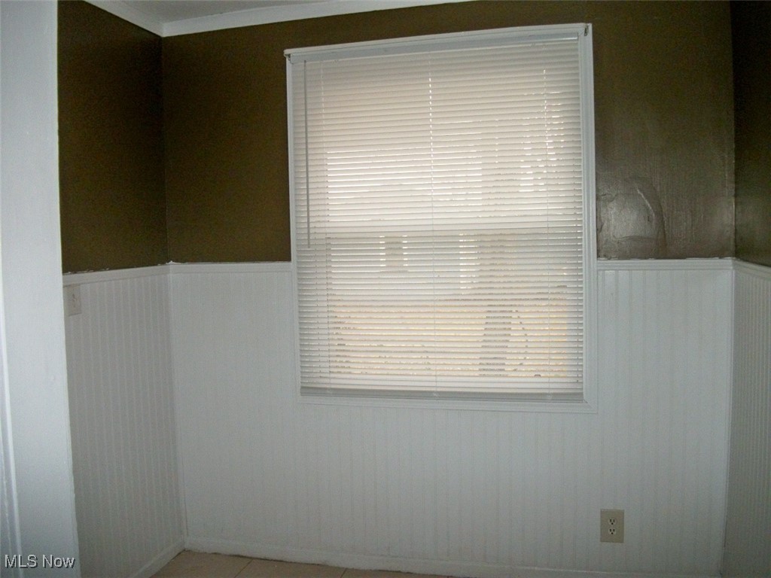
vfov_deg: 44.2
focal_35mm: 32
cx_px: 386
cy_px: 289
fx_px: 713
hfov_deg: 56.8
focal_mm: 5.7
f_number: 2.9
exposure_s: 1/160
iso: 160
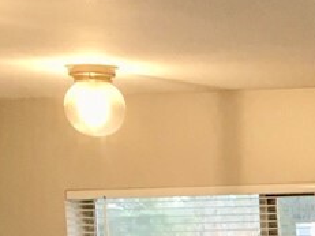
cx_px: 783
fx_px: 1828
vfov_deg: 7.1
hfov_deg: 8.8
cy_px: 509
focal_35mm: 201
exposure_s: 1/30
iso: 40
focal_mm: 4.15
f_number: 2.2
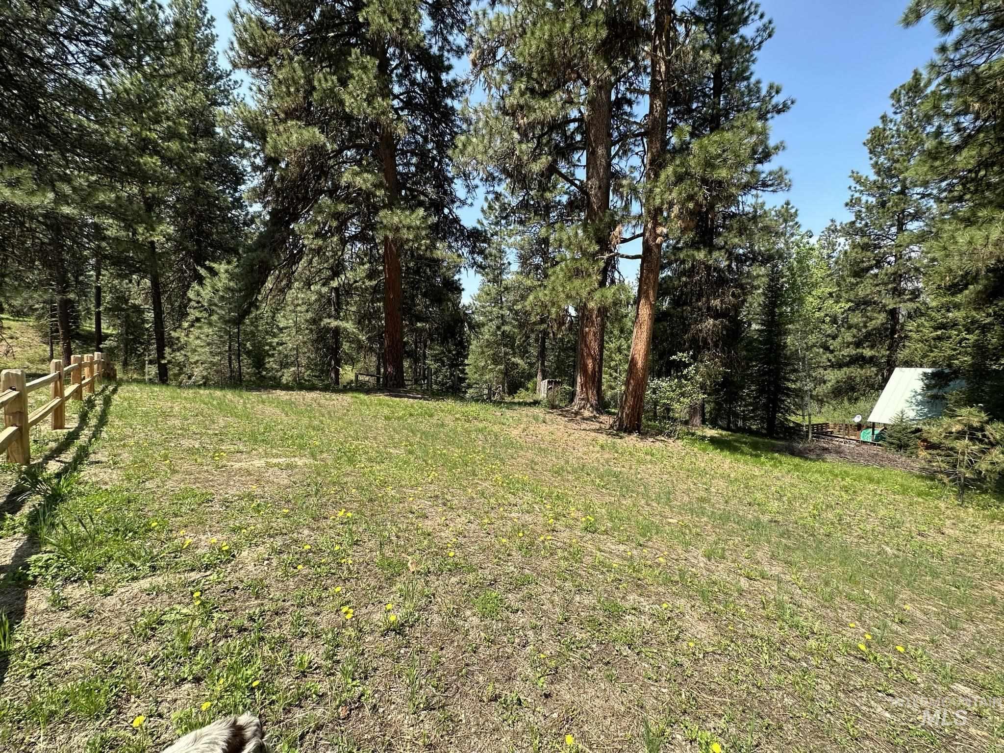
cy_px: 376
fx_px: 406
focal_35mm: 14
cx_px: 502
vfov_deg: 85.7
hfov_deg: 102.1
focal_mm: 2.22
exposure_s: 1/754
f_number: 2.2
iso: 40
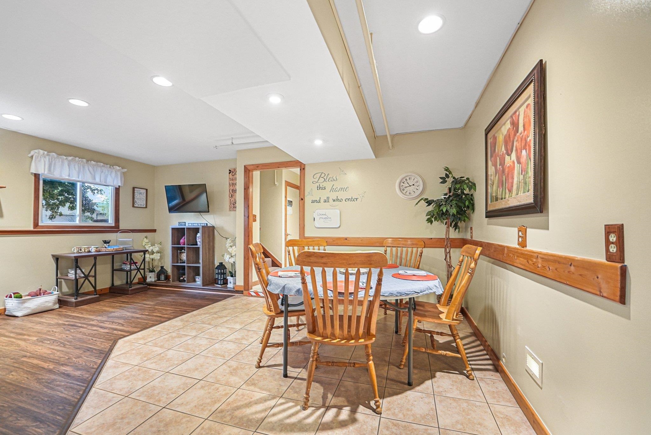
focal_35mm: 14
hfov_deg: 104.2
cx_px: 326
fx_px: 253
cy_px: 218
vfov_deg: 81.3
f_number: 3.2
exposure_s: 1/50
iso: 2500
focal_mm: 14
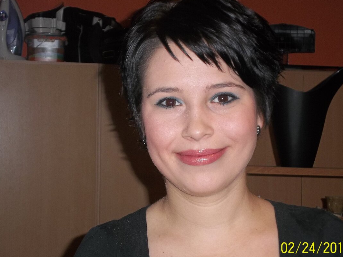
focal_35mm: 97
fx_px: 961
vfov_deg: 15.2
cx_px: 177
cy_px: 138
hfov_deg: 20.2
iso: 160
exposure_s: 1/50
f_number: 4.3
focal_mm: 15.4
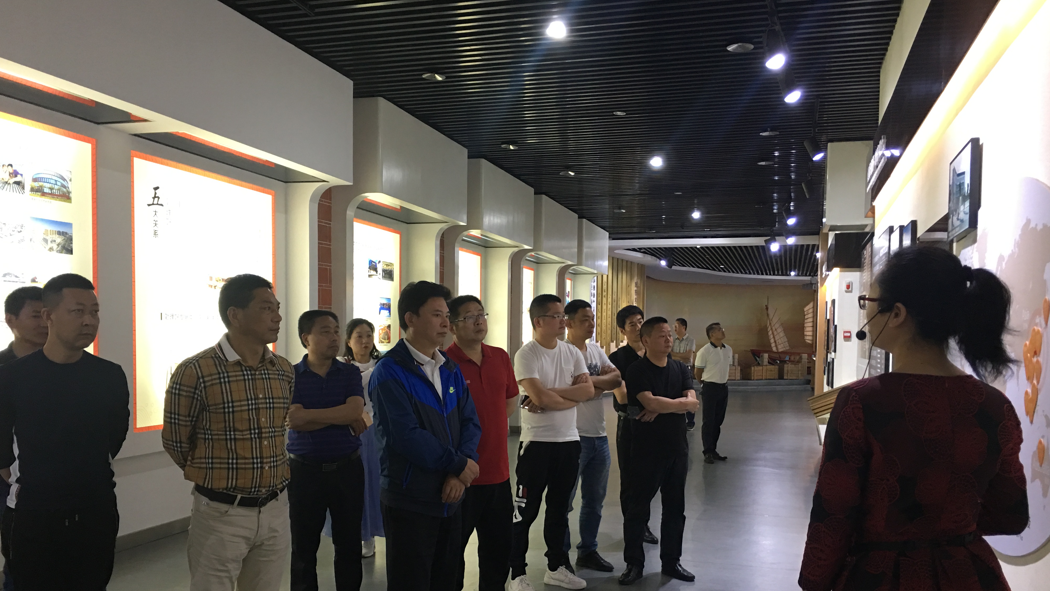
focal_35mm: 32
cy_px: 392
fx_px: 891
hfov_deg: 61.0
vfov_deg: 36.3
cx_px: 522
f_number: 2.2
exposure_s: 1/17
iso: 80
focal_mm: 4.15
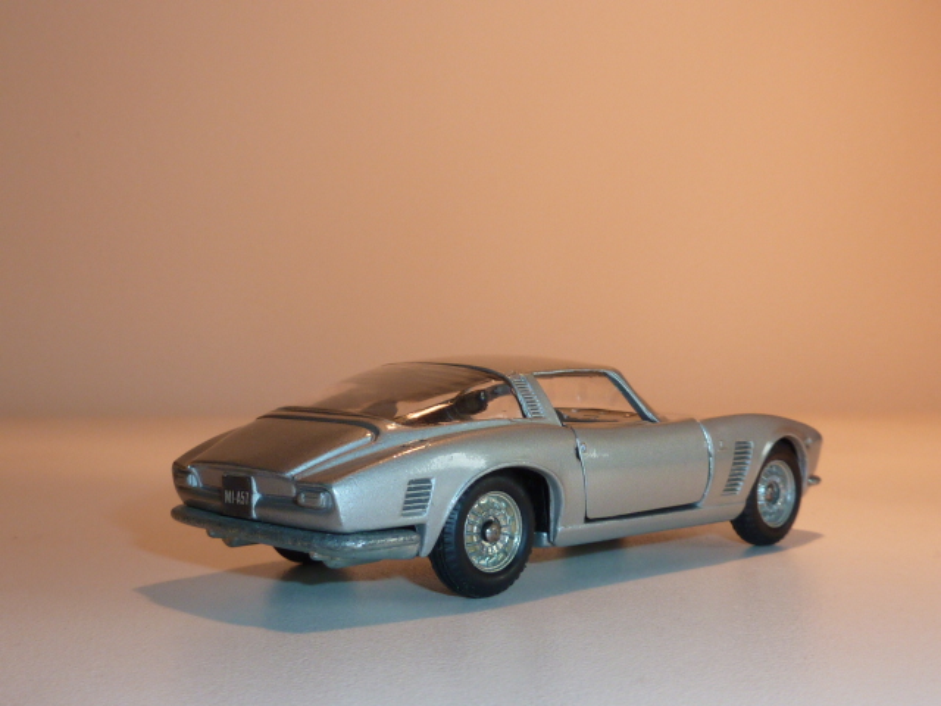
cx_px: 470
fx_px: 1305
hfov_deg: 39.7
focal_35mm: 48
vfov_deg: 30.3
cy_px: 353
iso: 100
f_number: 4
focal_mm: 4.4
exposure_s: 1/40
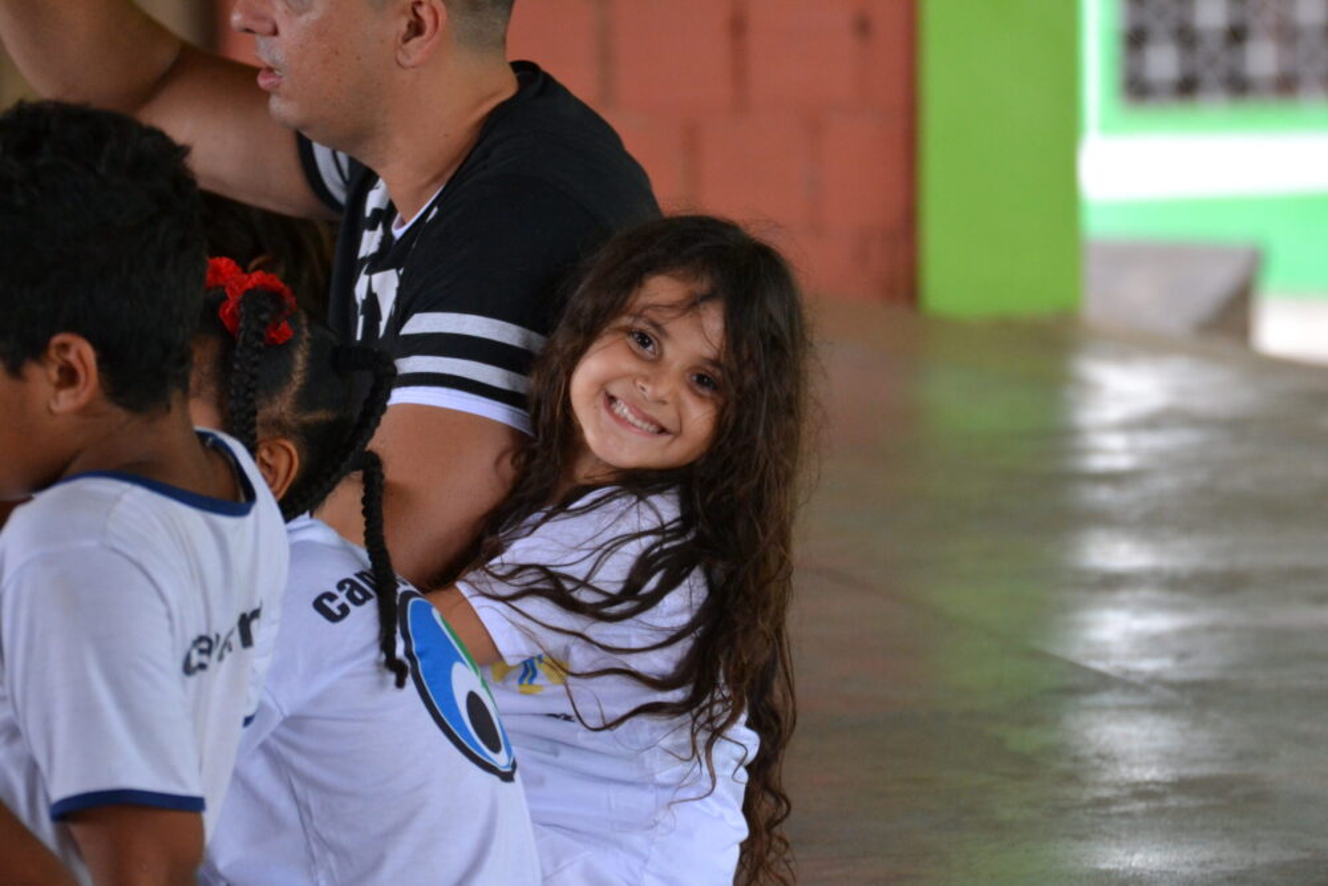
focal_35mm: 255
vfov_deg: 5.4
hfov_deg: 8.1
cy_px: 443
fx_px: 9407
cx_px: 664
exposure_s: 1/125
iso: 1800
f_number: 5
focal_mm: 170
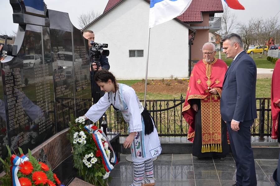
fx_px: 349
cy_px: 93
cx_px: 140
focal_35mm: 45
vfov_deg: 29.7
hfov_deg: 43.7
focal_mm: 30
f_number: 5.6
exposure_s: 1/250
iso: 100
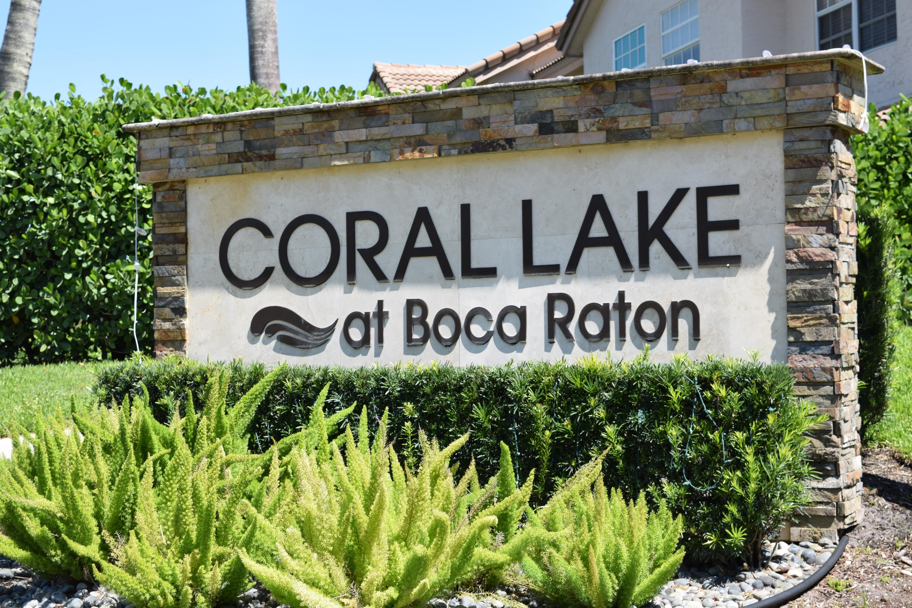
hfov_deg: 31.9
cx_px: 456
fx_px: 1596
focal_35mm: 63
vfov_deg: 21.6
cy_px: 304
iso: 200
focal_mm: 42
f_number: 9.5
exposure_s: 1/350
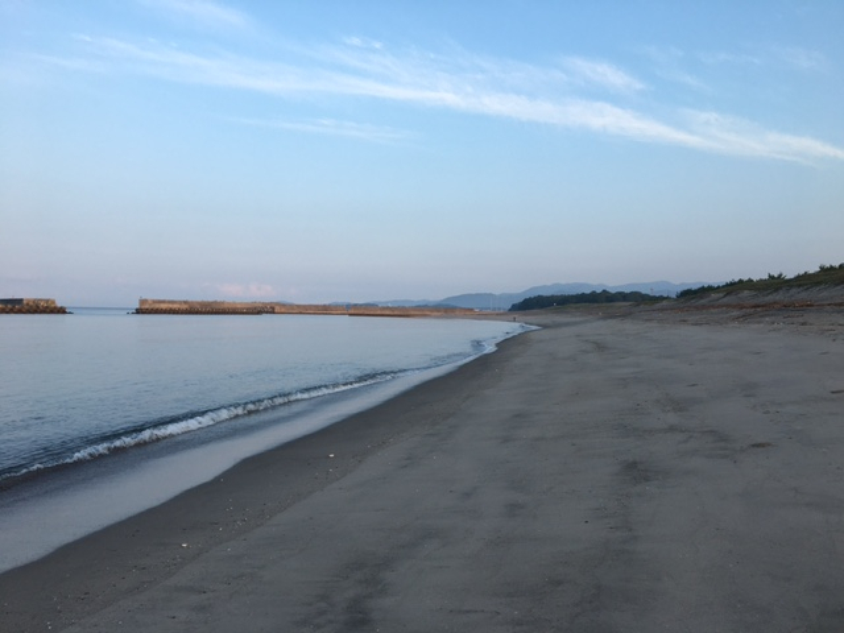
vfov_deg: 48.2
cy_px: 316
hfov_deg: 61.7
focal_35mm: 29
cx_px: 422
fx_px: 707
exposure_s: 1/549
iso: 25
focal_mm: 4.15
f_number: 2.2
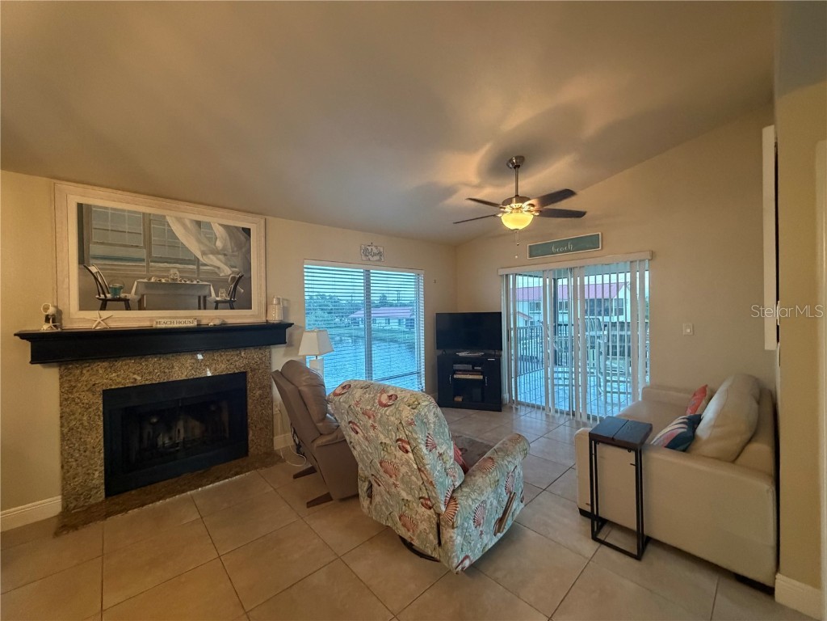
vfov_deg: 85.7
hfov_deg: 102.1
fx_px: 334
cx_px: 414
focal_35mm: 14
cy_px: 310
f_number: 2.2
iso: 500
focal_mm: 2.22
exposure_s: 1/60
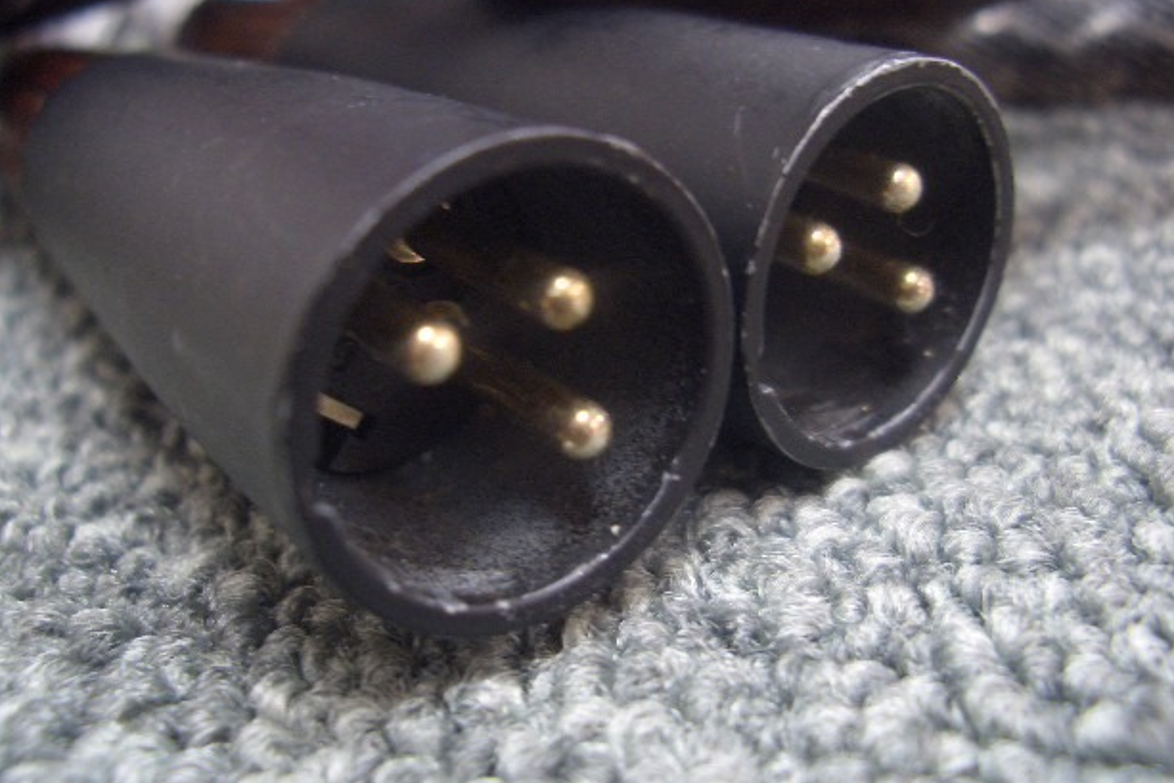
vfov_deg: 35.1
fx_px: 1239
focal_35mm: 38
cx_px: 580
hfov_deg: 50.7
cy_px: 375
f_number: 2.6
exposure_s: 1/8
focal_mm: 5.8
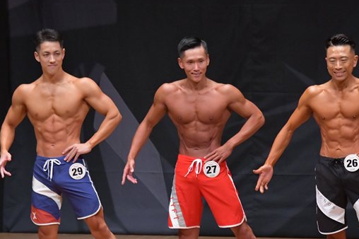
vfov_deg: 3.5
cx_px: 189
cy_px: 164
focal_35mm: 389
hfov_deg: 5.3
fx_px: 3877
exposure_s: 1/400
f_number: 5.6
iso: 6400
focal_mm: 170
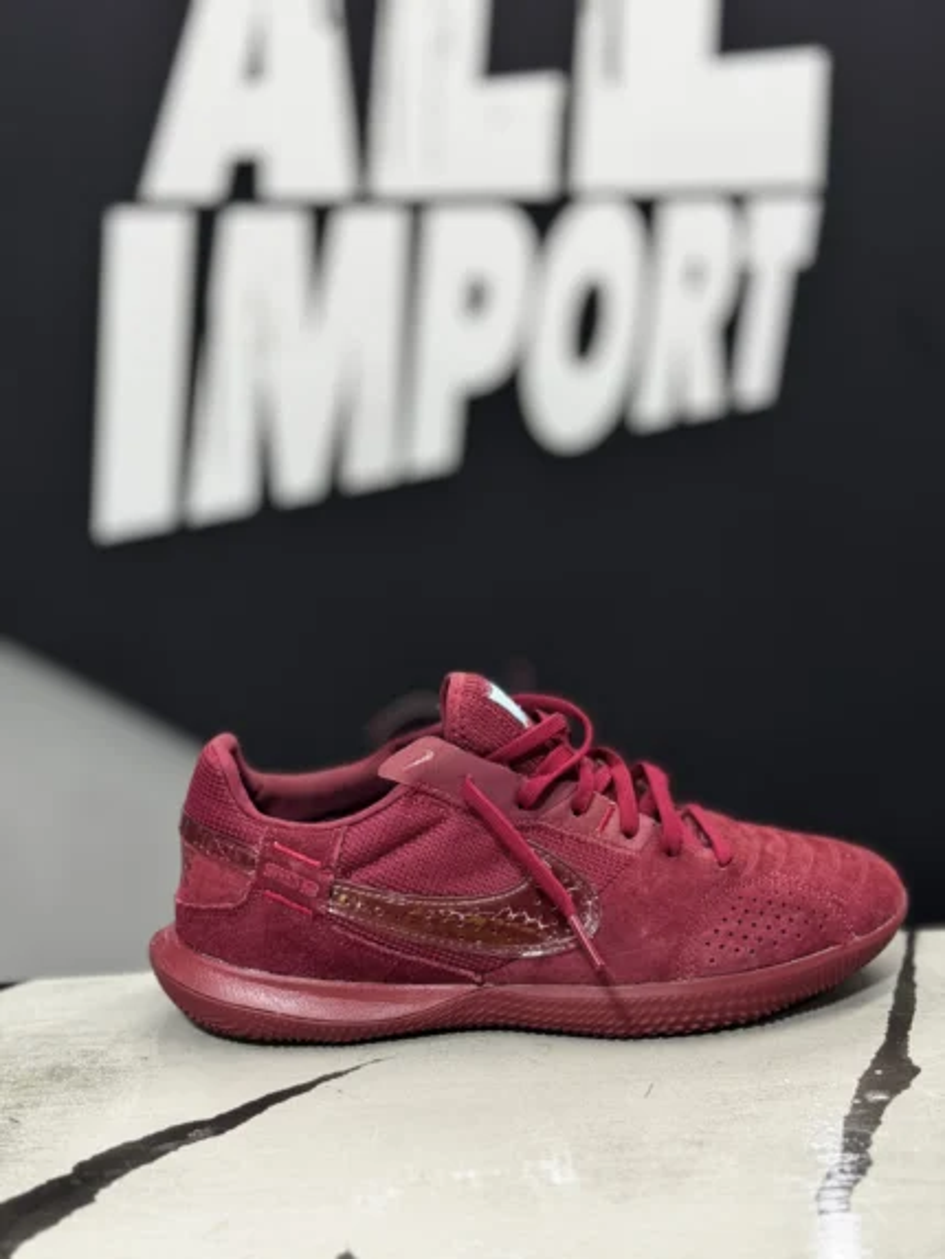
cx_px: 472
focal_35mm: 48
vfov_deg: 39.6
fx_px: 1747
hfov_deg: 30.3
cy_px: 630
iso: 250
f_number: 1.78
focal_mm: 6.76
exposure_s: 1/40
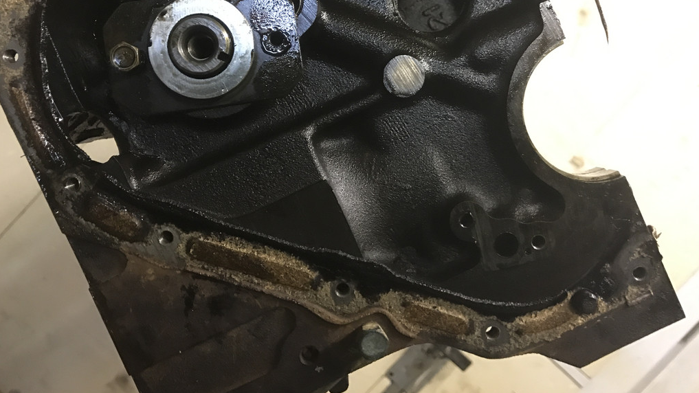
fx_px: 593
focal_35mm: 32
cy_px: 125
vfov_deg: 36.2
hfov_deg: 61.0
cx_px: 348
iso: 100
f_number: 1.8
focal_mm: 3.99
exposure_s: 1/11
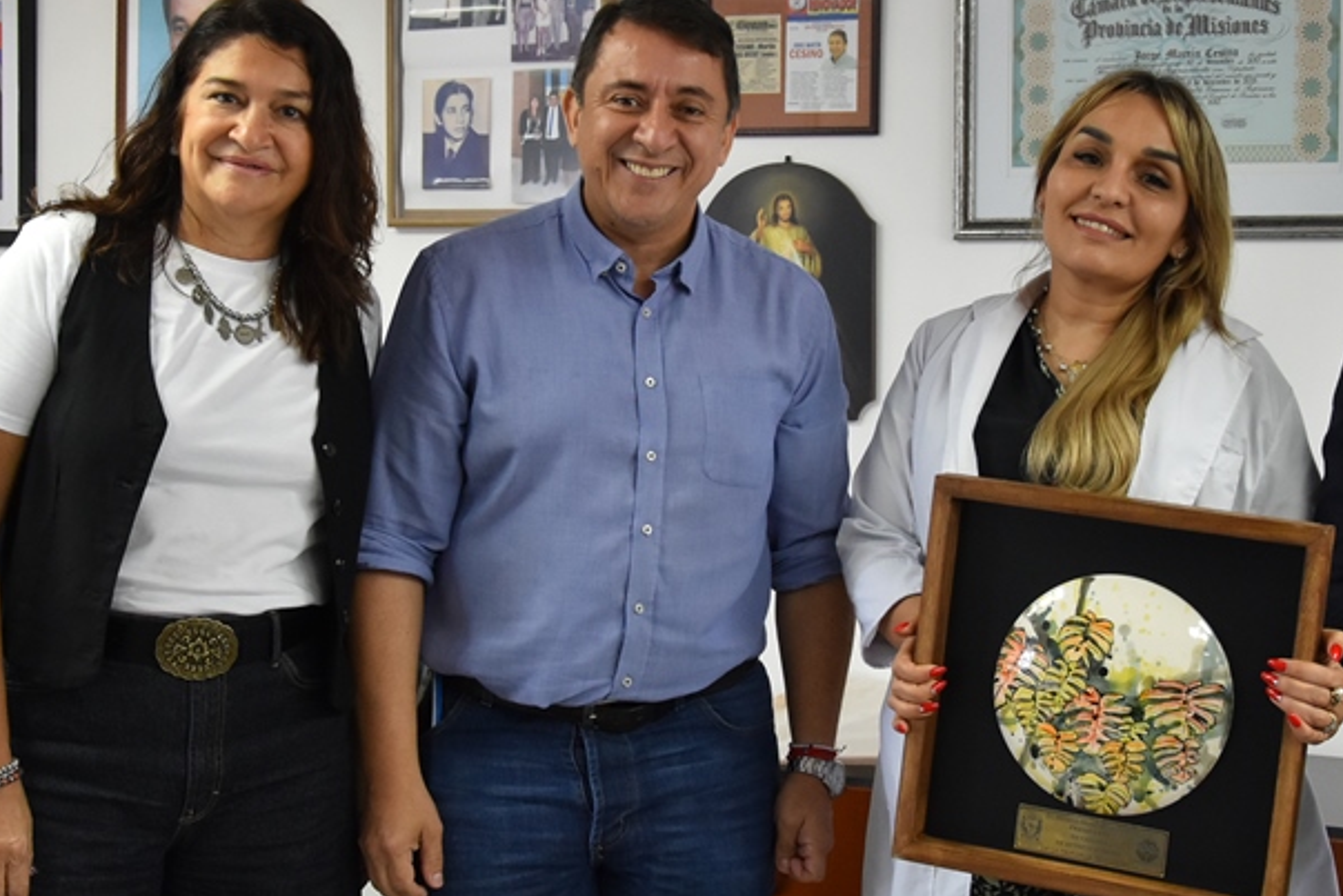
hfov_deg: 32.8
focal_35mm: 61
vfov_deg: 22.3
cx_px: 803
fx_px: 2276
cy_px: 430
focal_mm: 24
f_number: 3.8
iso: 1100
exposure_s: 1/125
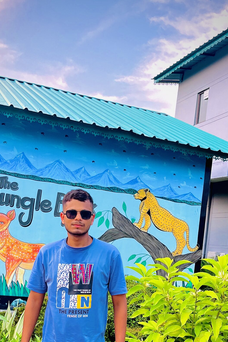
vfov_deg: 42.9
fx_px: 418
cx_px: 82
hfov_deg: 30.4
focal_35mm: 44
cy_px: 262
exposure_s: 1/124
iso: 50
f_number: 1.6
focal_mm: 5.1
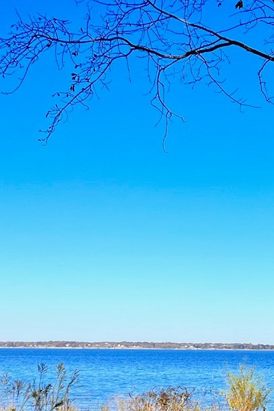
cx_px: 204
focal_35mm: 90
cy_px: 302
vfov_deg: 22.4
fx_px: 1027
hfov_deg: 15.1
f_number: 1.5
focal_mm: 5.7
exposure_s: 1/4831
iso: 50
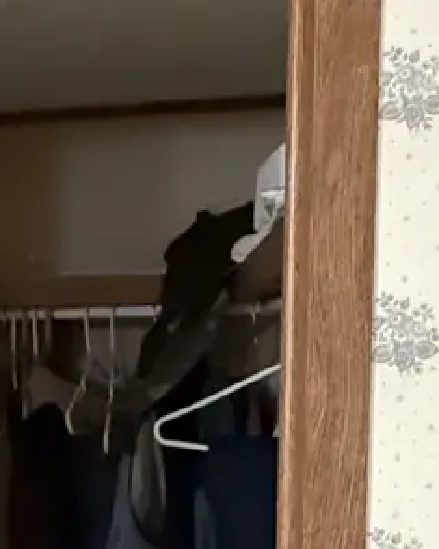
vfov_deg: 24.7
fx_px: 1202
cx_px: -167
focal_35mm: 74
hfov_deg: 18.8
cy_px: 534
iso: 1600
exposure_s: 1/40
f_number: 2.2
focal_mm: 2.22
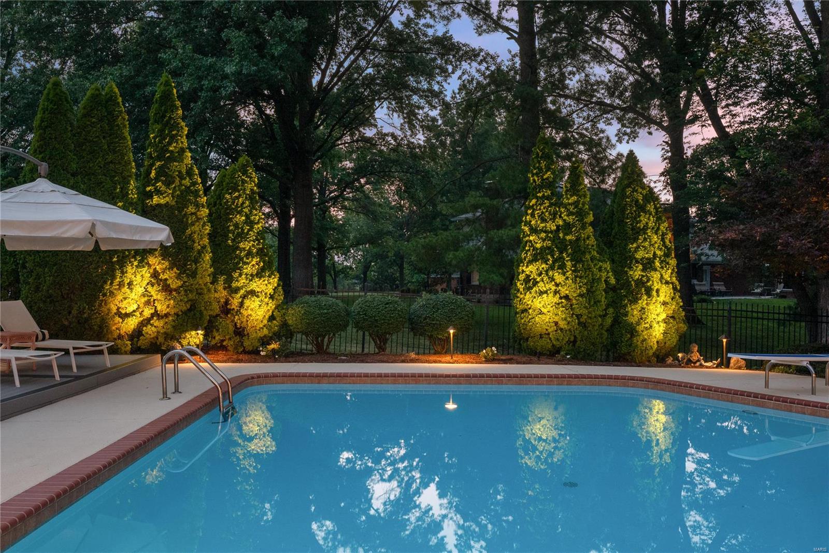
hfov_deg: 53.1
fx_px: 829
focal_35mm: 36
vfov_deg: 36.9
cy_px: 276
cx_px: 414
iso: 400
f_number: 8
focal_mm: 18
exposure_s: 1
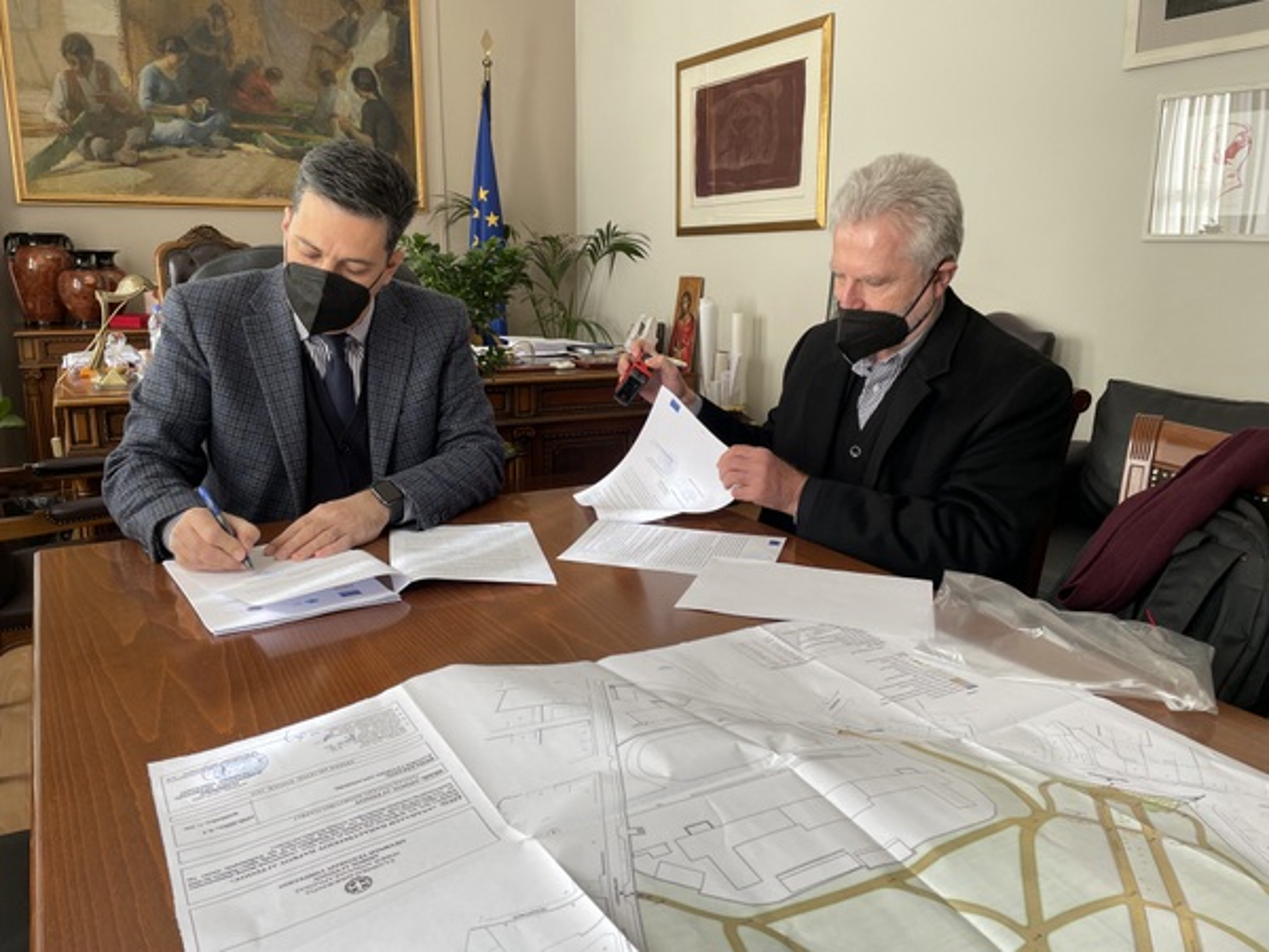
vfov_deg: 53.1
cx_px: 634
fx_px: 953
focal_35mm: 26
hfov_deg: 67.3
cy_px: 476
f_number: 1.6
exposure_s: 1/121
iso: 40
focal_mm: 4.2
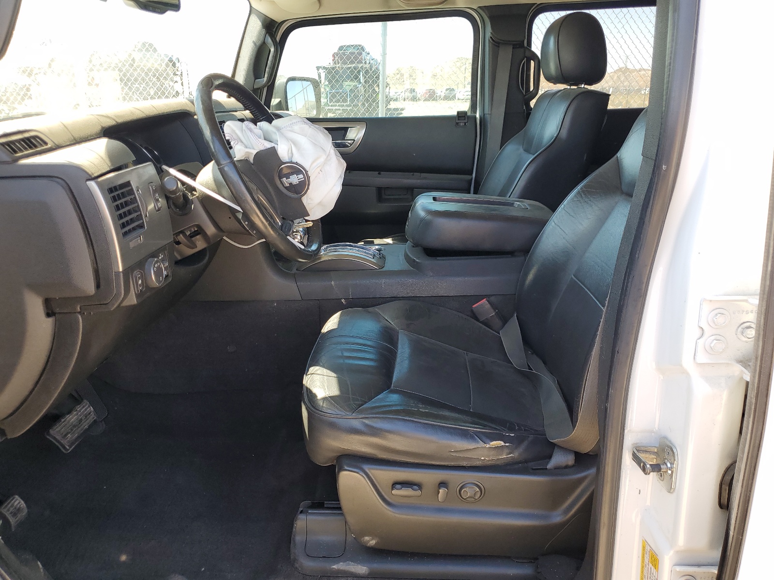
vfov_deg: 53.1
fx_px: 581
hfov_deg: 67.3
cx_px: 387
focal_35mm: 26
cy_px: 290
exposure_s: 1/213
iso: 50
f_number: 1.5
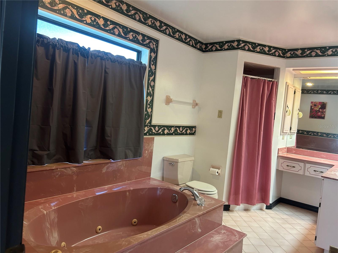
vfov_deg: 53.1
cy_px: 126
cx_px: 169
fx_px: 254
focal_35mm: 26
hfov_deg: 67.3
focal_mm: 5.7
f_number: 1.5
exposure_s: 1/60
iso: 250
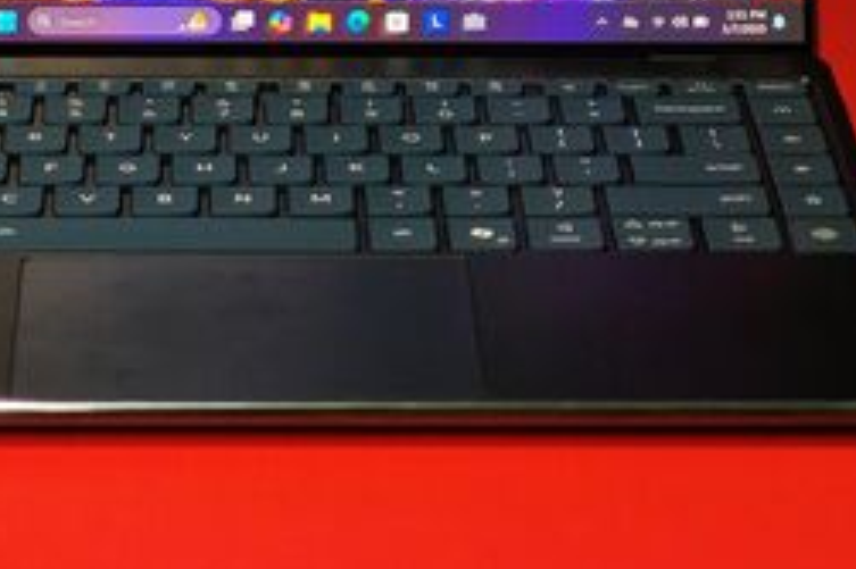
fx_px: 4039
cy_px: -106
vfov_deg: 8.0
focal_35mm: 170
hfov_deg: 12.1
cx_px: 256
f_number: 1.8
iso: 200
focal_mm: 12.28
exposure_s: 1/120
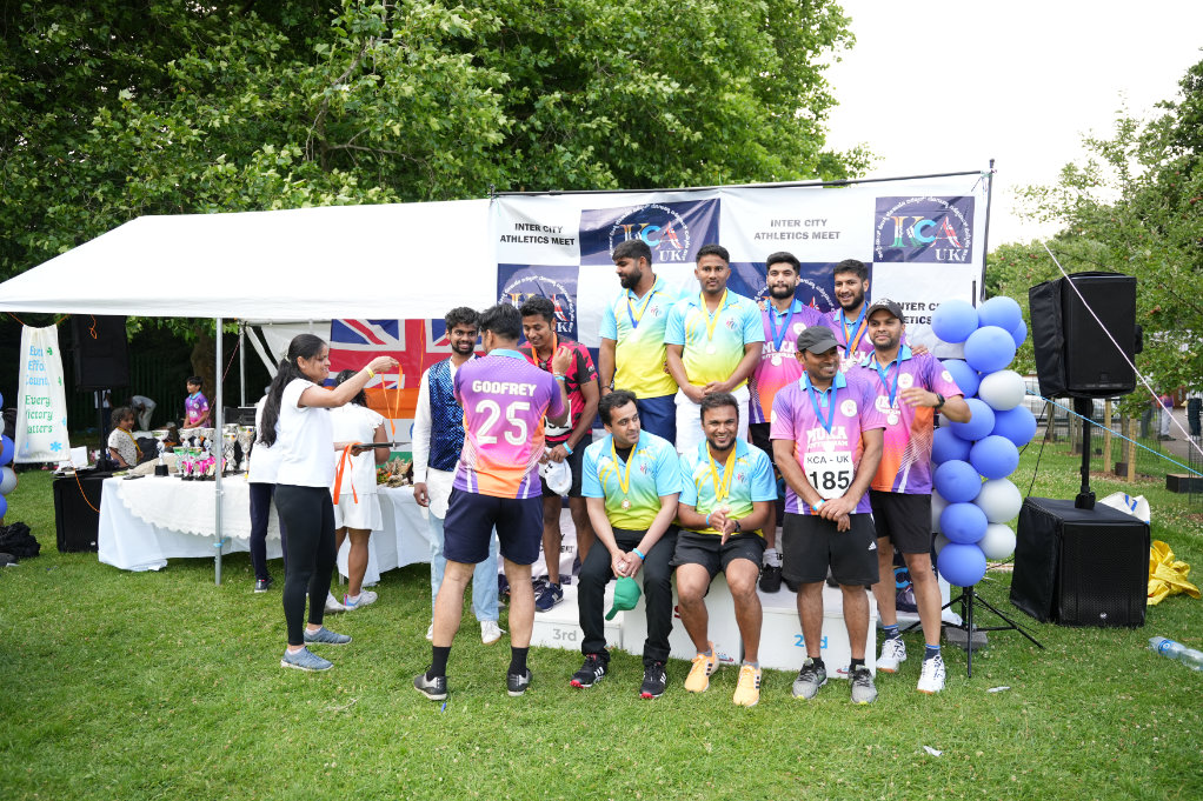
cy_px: 400
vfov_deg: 50.7
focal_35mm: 25
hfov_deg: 70.9
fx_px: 845
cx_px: 602
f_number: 2.8
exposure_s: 1/250
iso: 250
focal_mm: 25.3
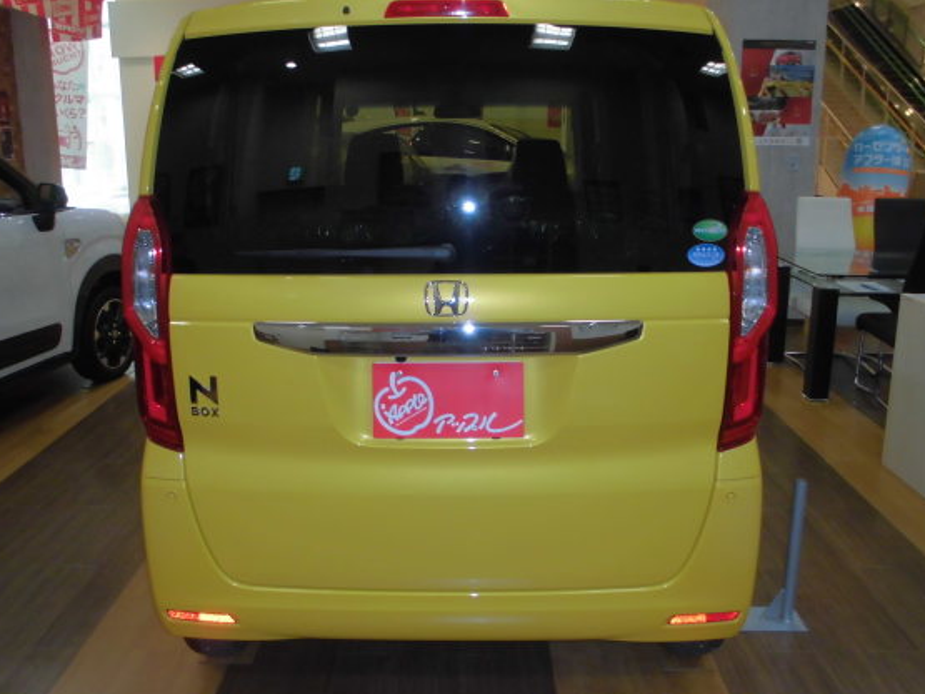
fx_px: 801
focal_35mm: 30
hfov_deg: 60.0
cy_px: 305
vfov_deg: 46.7
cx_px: 453
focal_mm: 4.6
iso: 100
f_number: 3.5
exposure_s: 1/60
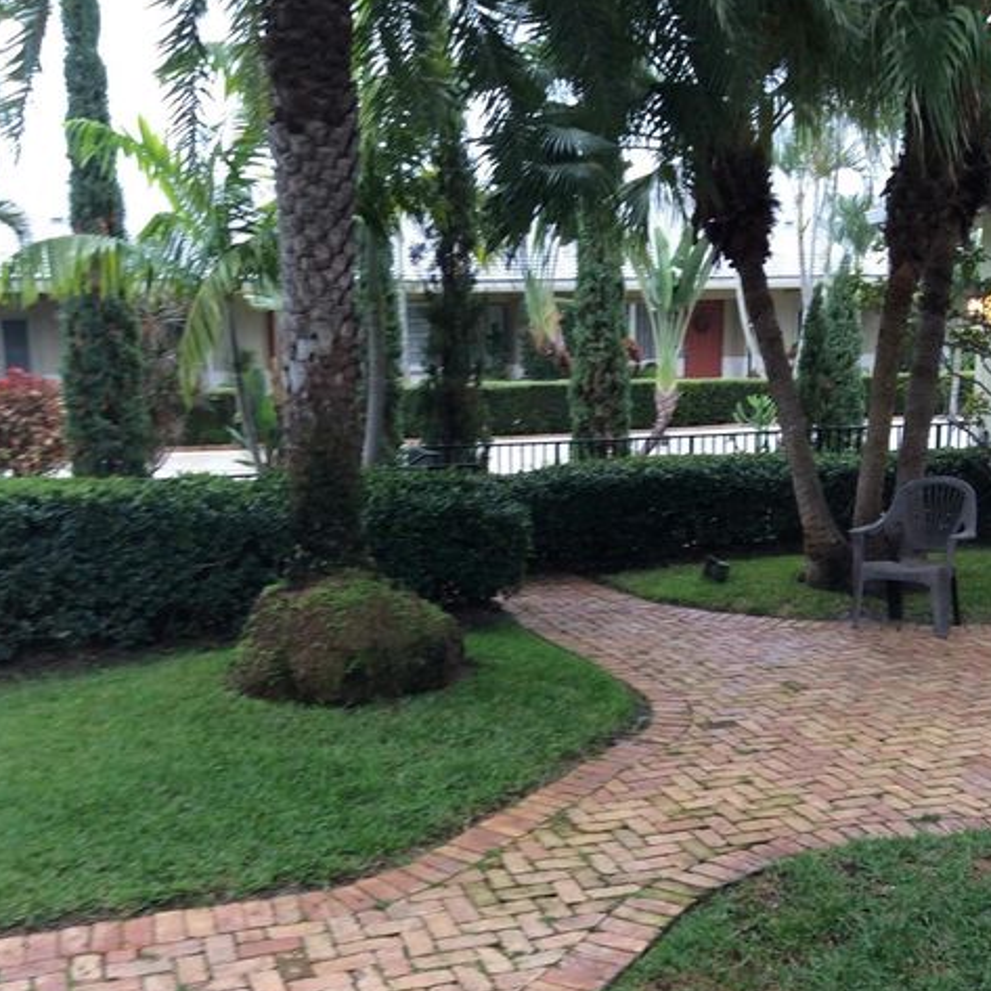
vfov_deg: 41.8
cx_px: 499
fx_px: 1296
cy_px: 545
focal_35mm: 40
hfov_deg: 41.9
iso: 40
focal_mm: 3.3
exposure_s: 1/40
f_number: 2.4
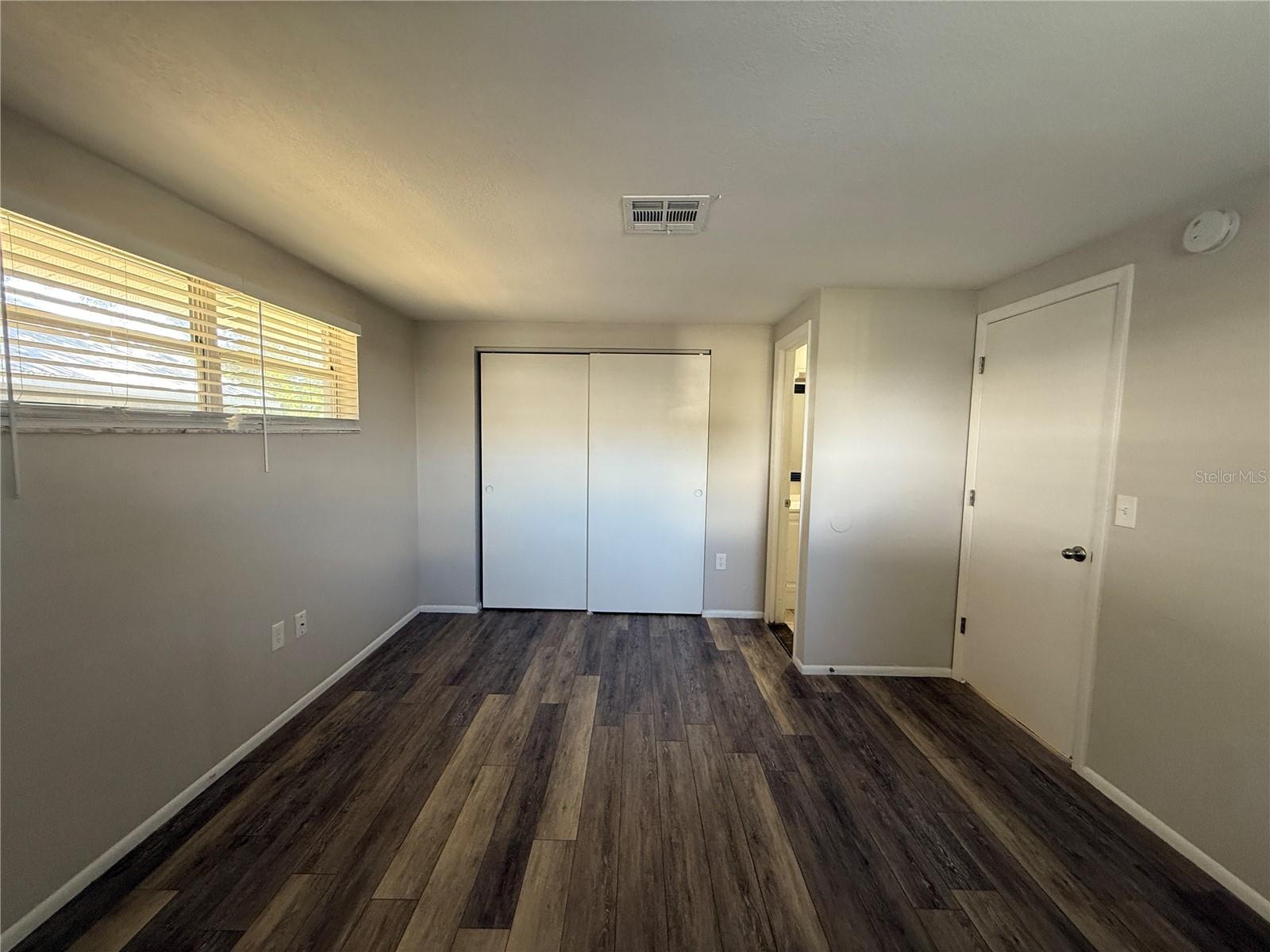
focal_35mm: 14
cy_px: 476
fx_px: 514
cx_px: 635
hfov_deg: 102.1
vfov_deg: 85.7
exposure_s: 1/60
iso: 250
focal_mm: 2.22
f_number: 2.2
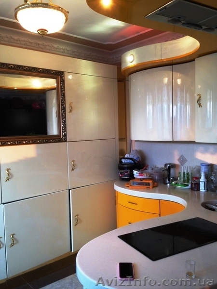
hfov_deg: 42.9
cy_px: 144
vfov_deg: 55.4
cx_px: 108
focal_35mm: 33
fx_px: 276
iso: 50
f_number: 2.4
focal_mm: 4.12
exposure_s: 1/24
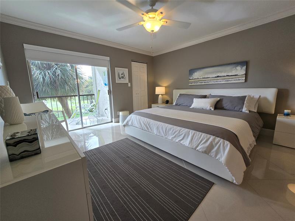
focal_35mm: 13
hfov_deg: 106.2
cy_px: 110
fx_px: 111
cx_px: 148
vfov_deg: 89.9
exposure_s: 1/120
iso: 80
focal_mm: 2.2
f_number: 2.2
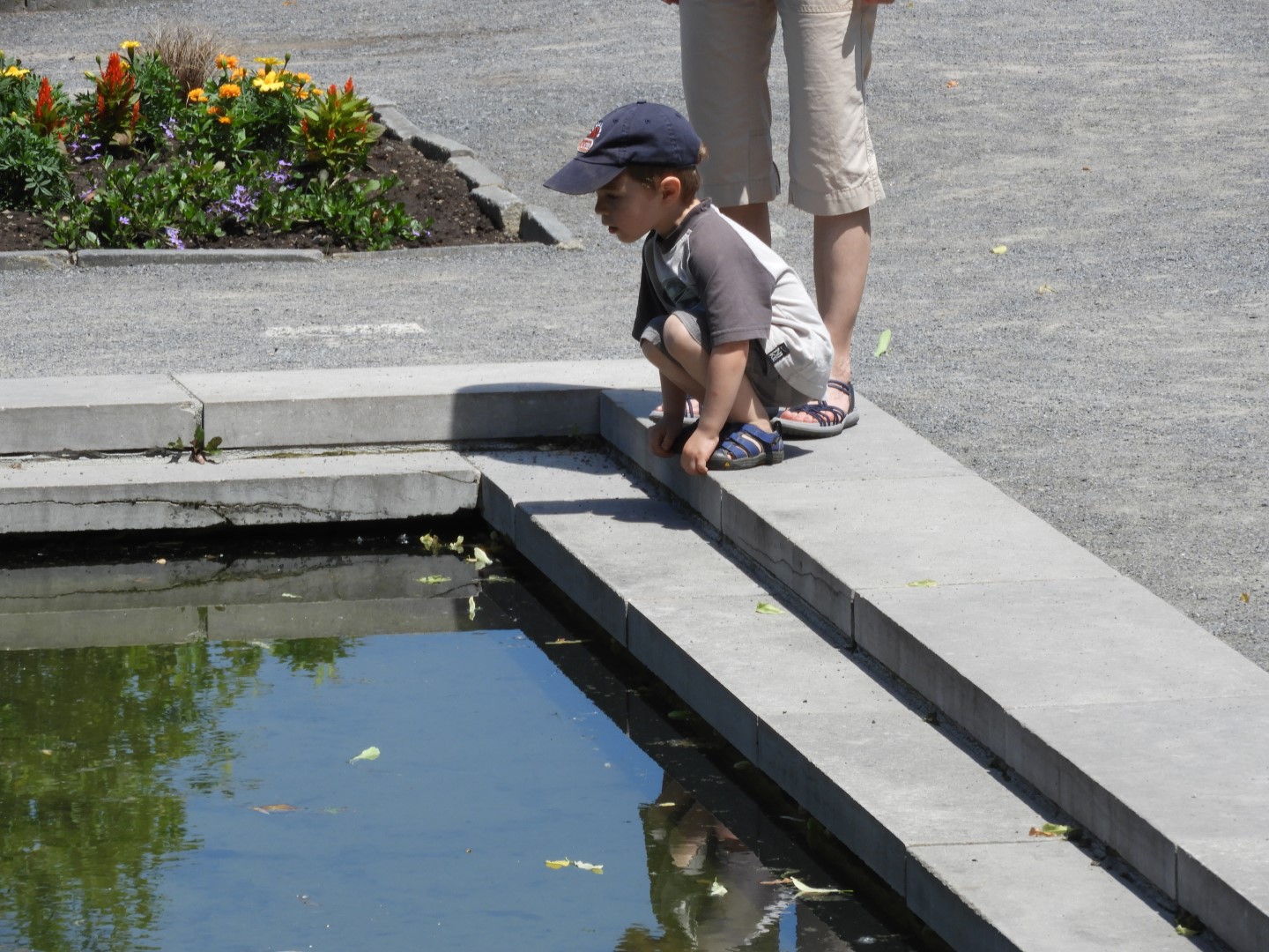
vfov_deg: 5.0
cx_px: 634
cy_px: 476
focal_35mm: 300
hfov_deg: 6.6
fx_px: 10998
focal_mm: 53.7
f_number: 5.5
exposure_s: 1/640
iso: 100
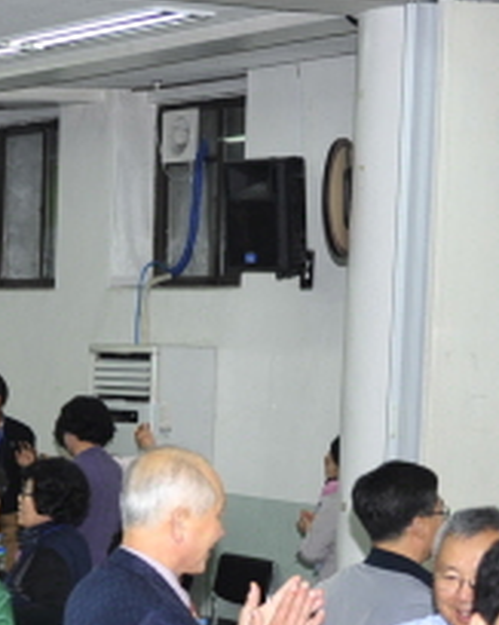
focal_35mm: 116
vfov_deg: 16.5
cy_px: 483
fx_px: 2143
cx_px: -508
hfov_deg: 11.8
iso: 200
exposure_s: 1/60
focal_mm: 35
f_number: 4.5
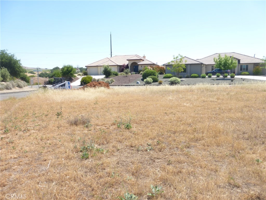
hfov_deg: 71.6
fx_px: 184
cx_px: 133
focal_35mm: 24
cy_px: 100
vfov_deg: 56.8
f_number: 4
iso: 100
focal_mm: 4.3
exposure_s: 1/500
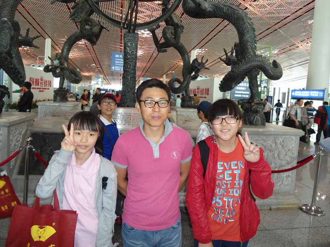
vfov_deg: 53.1
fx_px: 248
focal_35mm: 26
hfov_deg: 67.3
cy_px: 124
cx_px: 165
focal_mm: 4.7
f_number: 2.8
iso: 200
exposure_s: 1/30
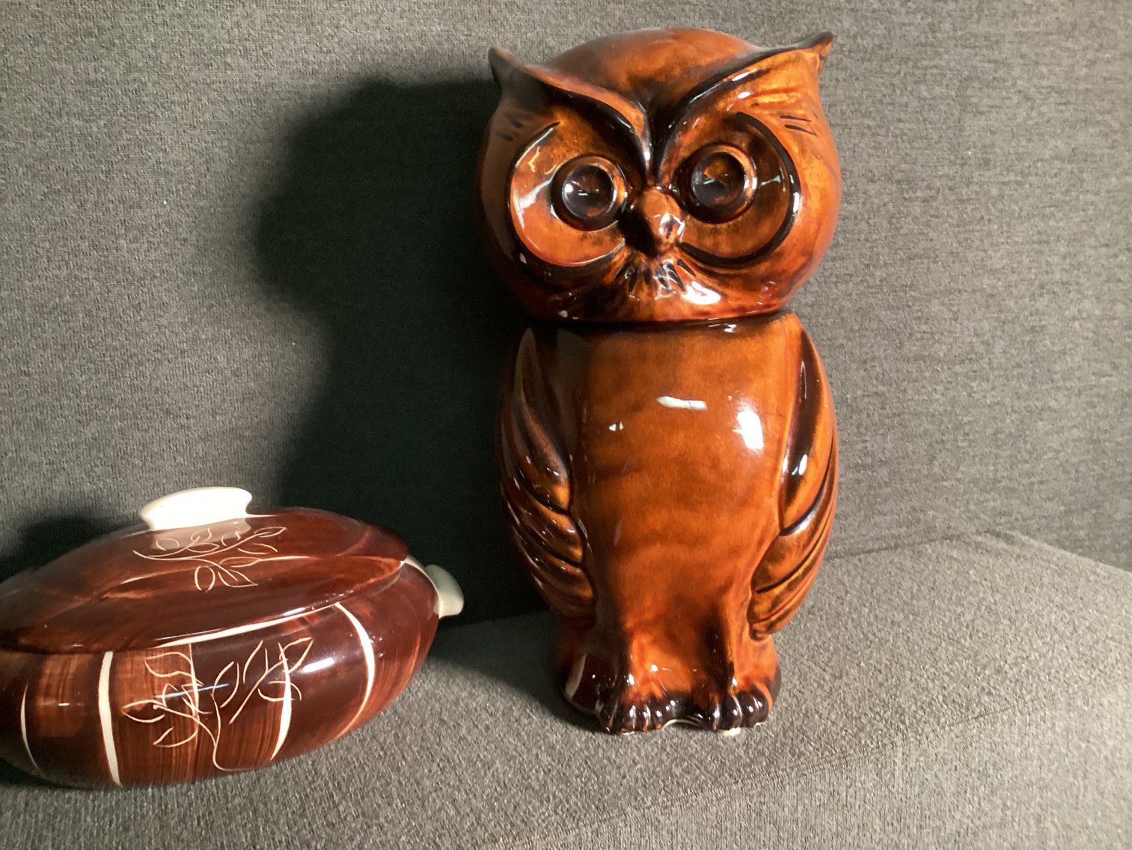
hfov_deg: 58.3
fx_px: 1014
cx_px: 566
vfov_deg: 45.4
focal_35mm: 31
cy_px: 425
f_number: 2.4
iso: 400
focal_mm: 3.3
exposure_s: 1/30
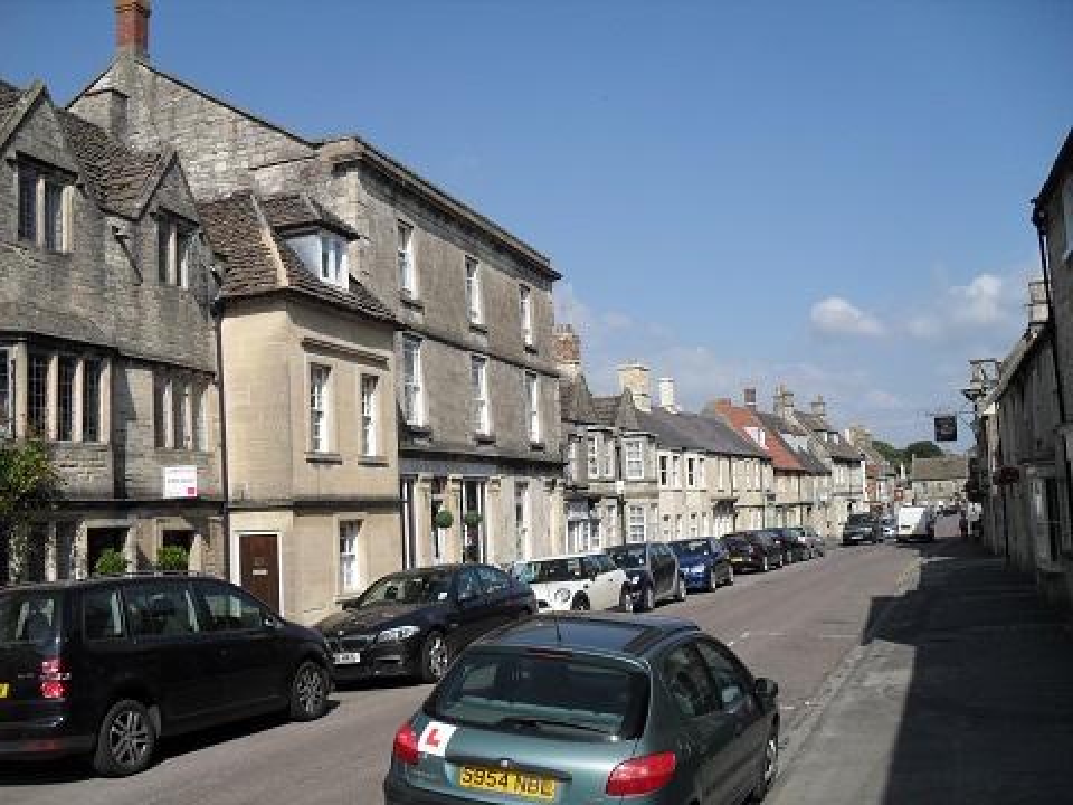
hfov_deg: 52.6
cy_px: 402
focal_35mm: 35
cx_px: 536
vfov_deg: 40.7
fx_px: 1085
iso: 100
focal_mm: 6.2
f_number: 8.9
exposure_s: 1/180
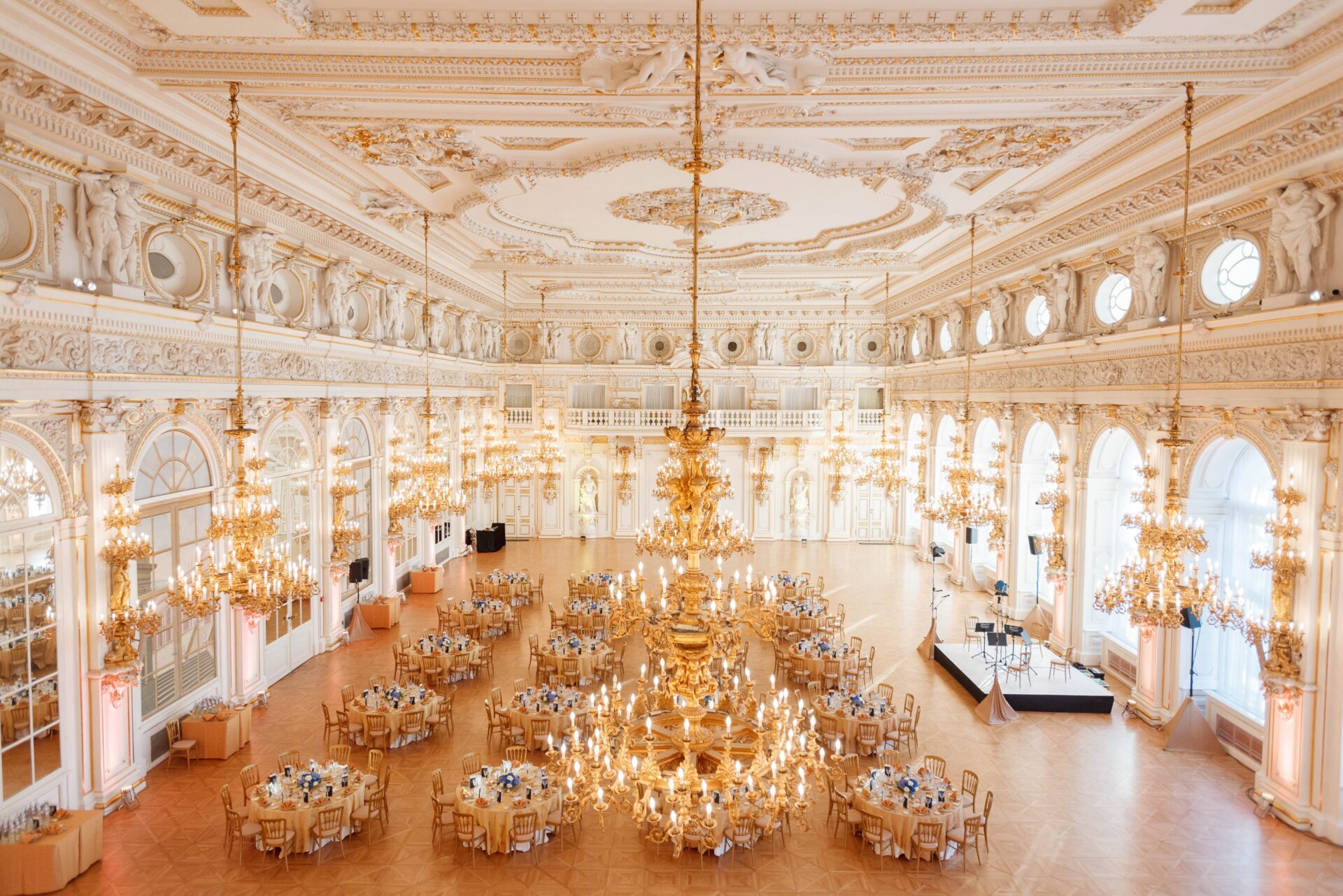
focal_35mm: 24
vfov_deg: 53.2
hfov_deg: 73.7
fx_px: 896
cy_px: 448
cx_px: 672
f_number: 4
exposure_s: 1/200
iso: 360
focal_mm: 24
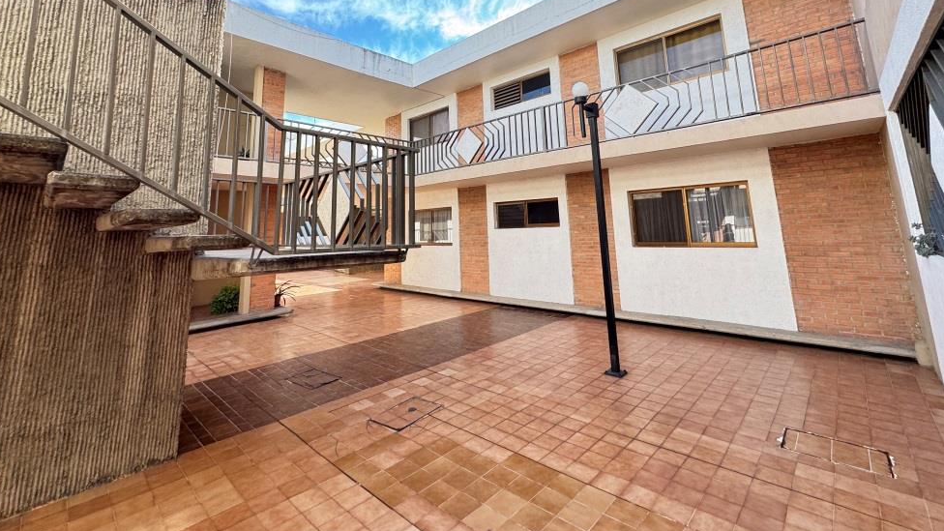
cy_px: 162
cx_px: 466
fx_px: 400
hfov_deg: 99.4
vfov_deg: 64.7
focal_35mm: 16
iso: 40
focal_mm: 2.22
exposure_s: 1/116
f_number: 2.2
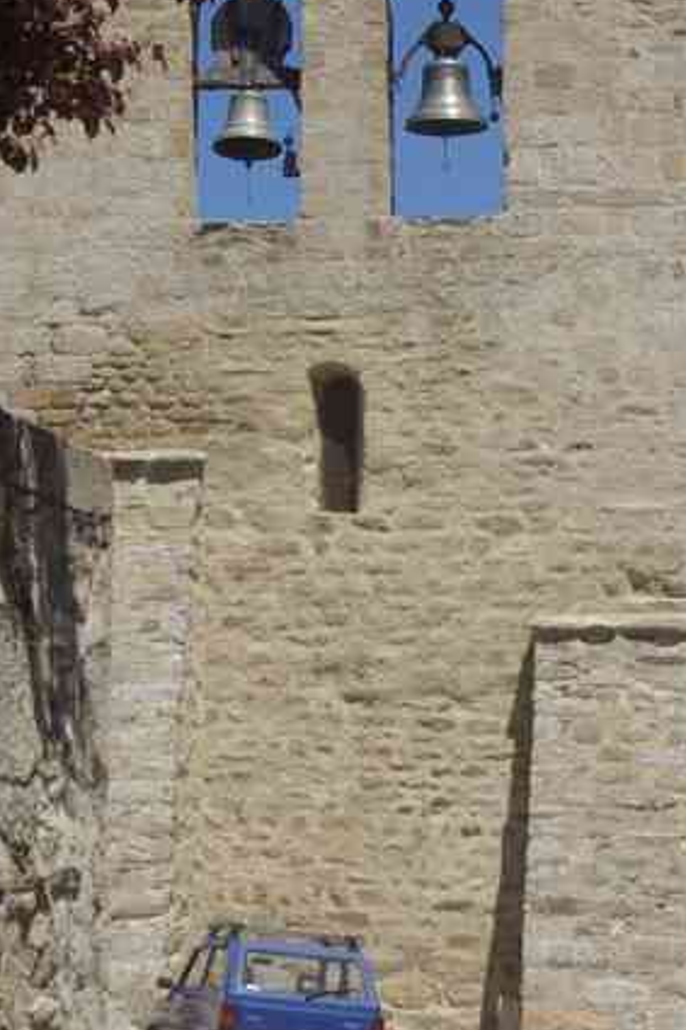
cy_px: 519
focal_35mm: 99
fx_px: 2832
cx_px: 511
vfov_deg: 20.6
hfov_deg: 13.8
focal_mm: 28
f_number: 8
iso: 100
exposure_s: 1/250
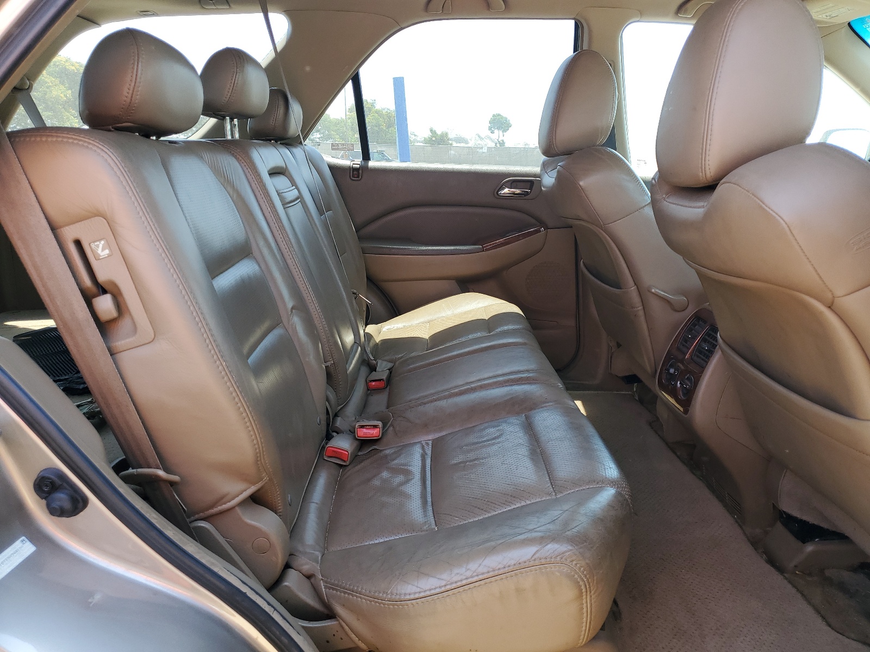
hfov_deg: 67.3
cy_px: 326
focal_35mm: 26
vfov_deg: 53.1
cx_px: 435
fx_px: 653
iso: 50
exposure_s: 1/204
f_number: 1.5
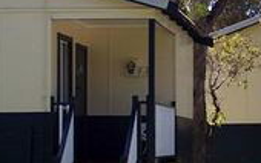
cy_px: 66
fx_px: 1059
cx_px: 144
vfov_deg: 8.8
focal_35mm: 149
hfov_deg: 14.0
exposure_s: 1/500
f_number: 3.2
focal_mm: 8.7
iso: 80
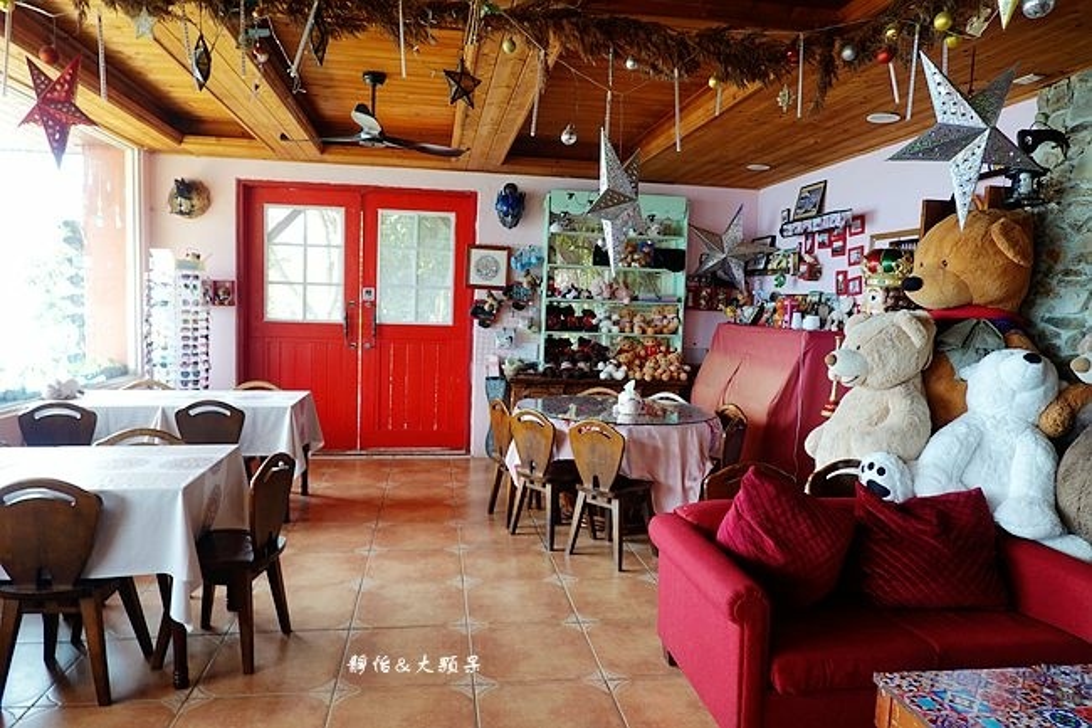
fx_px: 728
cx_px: 546
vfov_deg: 53.1
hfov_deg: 73.8
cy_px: 364
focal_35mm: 24
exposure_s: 1/40
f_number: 2.8
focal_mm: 9
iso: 125
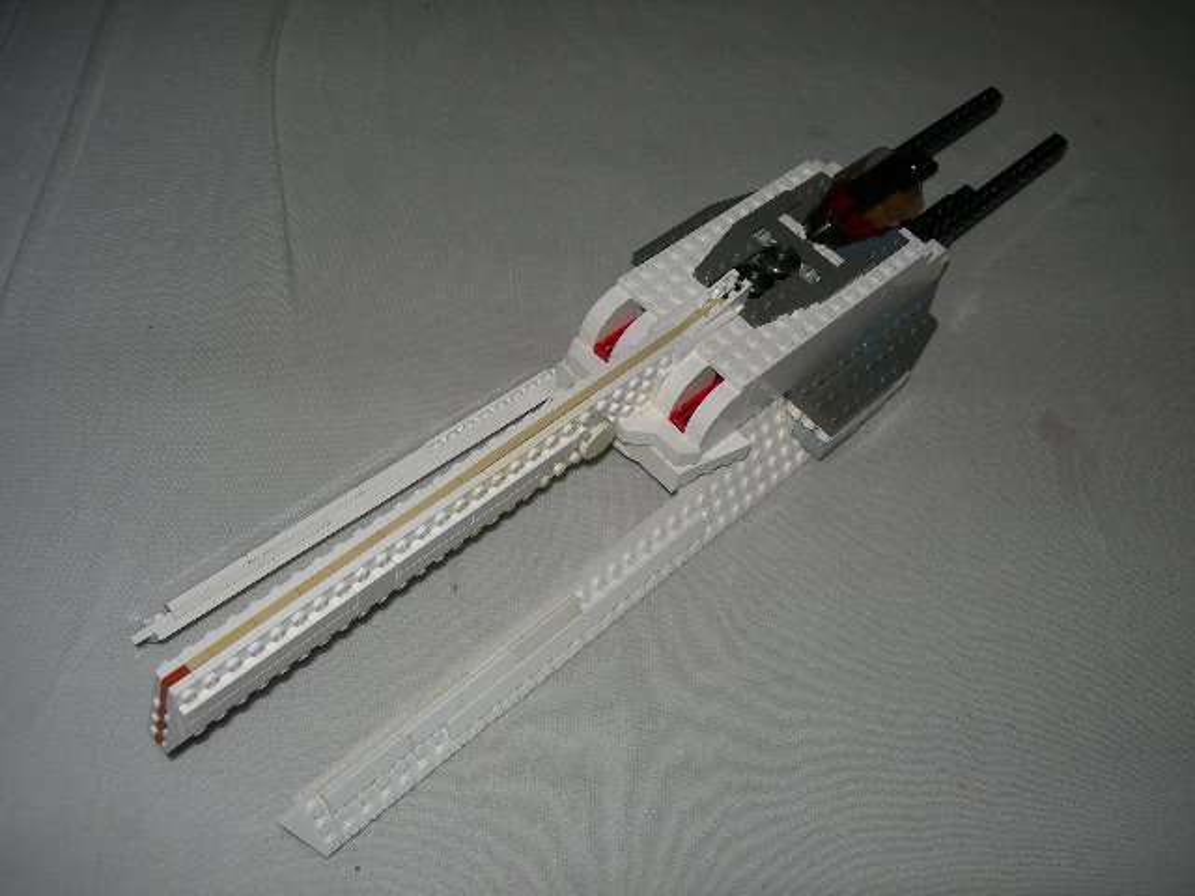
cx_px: 598
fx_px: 1312
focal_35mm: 38
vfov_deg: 37.7
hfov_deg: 49.0
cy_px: 448
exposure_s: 1/60.1
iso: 50
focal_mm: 7.8
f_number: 2.8
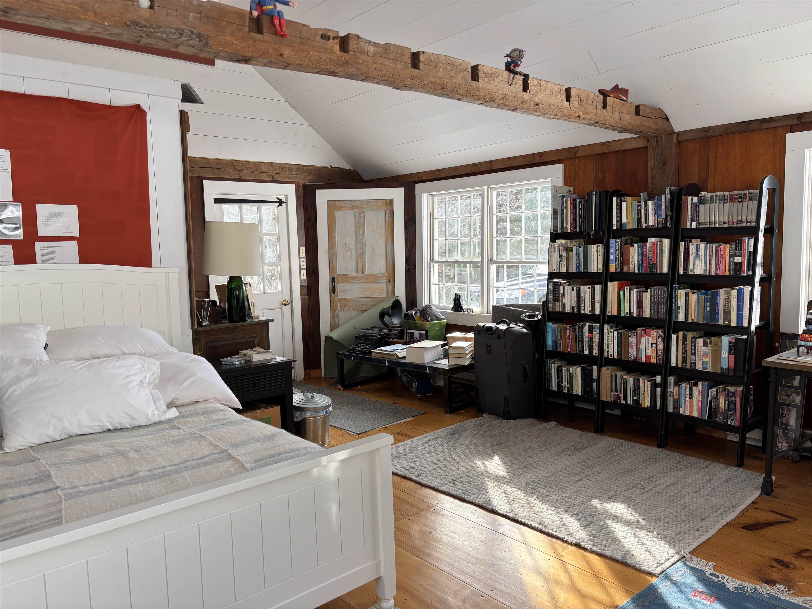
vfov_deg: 53.1
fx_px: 610
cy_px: 304
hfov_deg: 67.3
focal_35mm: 26
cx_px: 406
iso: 40
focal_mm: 5.96
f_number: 1.6
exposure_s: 1/142
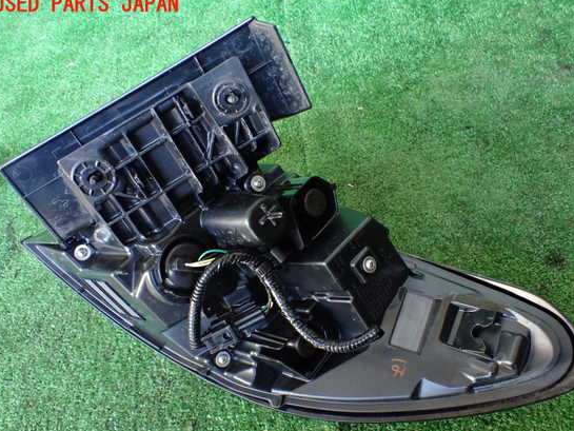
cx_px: 303
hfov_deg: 55.3
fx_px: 547
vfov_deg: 42.9
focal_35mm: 33
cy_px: 229
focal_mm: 5.4
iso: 640
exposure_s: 1/125
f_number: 2.3
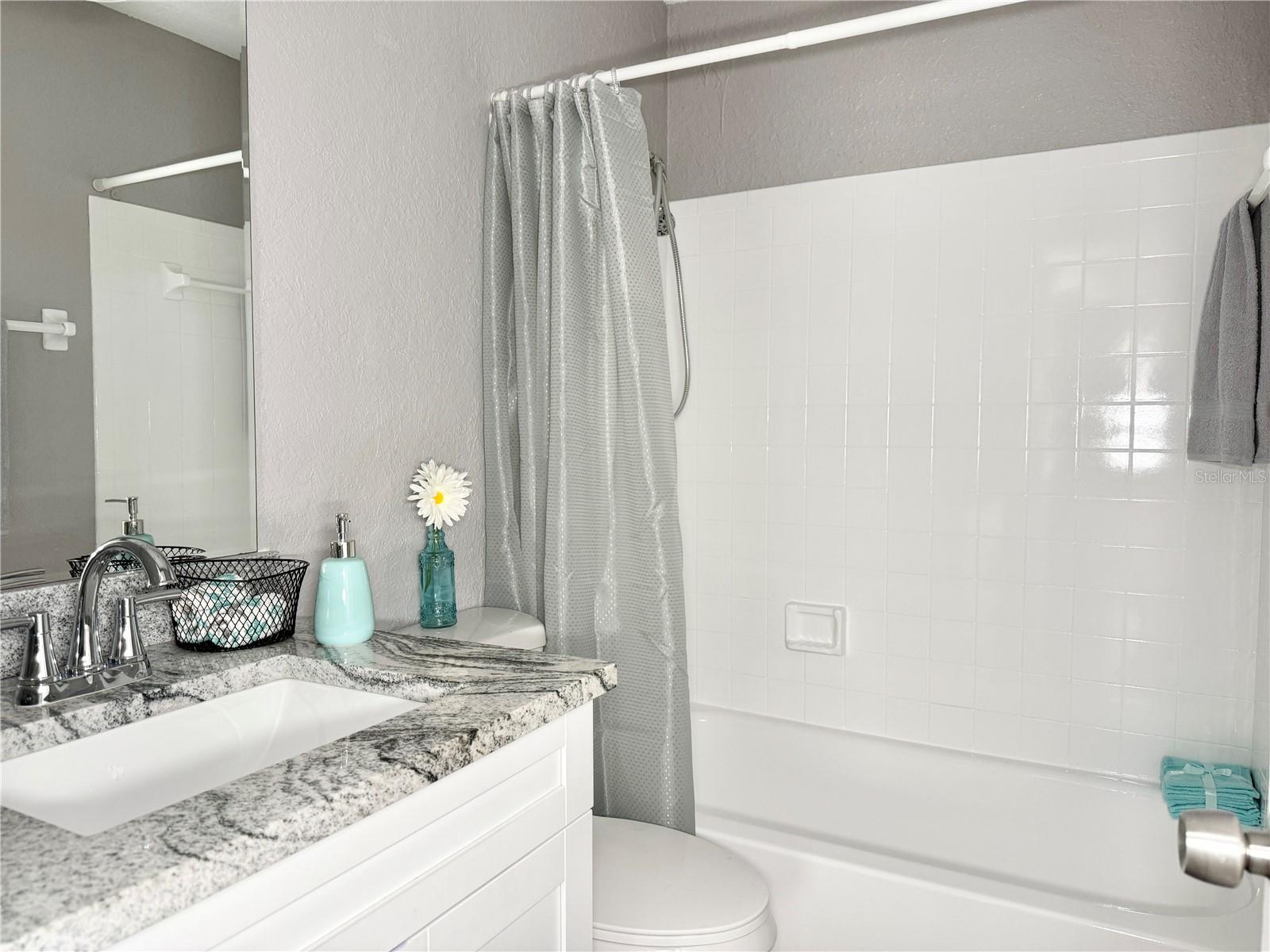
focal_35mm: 24
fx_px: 881
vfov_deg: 56.8
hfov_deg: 71.6
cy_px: 476
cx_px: 635
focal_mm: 6.76
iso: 125
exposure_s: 1/60
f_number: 1.78
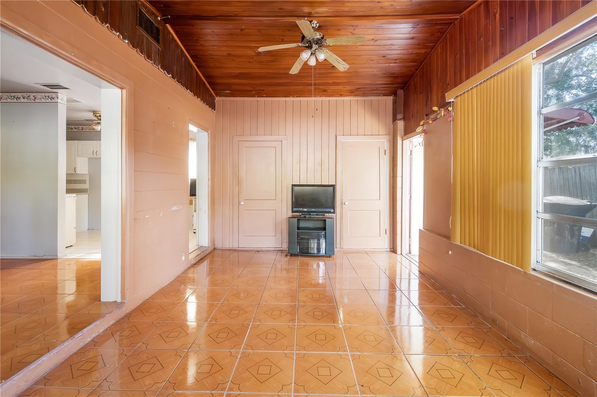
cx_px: 298
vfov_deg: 77.2
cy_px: 198
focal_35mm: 15
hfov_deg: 100.4
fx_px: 249
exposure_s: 1/15
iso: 5600
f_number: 7.1
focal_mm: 10
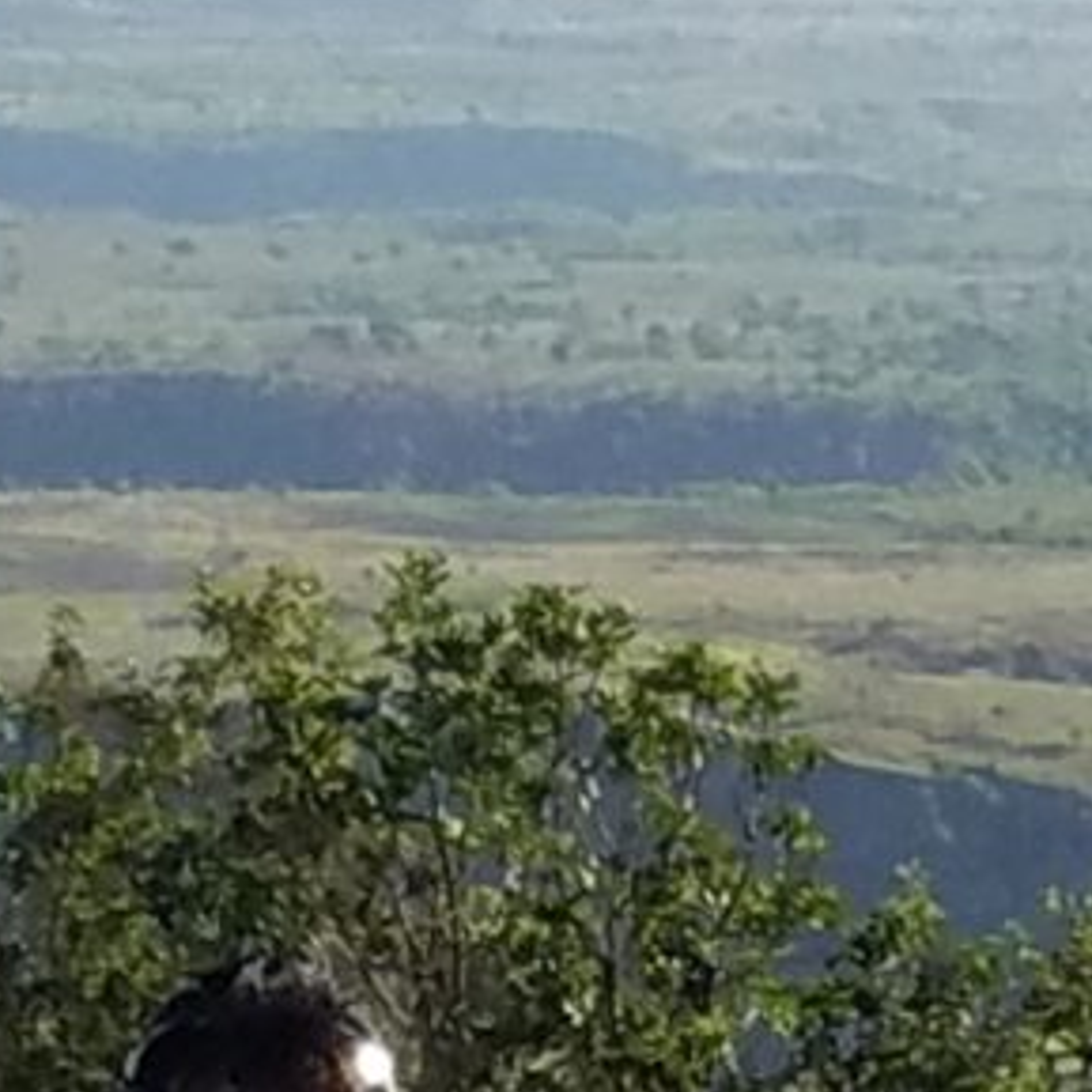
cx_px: 1277
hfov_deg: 14.2
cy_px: 1504
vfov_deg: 14.0
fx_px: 4247
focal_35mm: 119
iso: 50
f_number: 1.7
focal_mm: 4.25
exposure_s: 1/2280
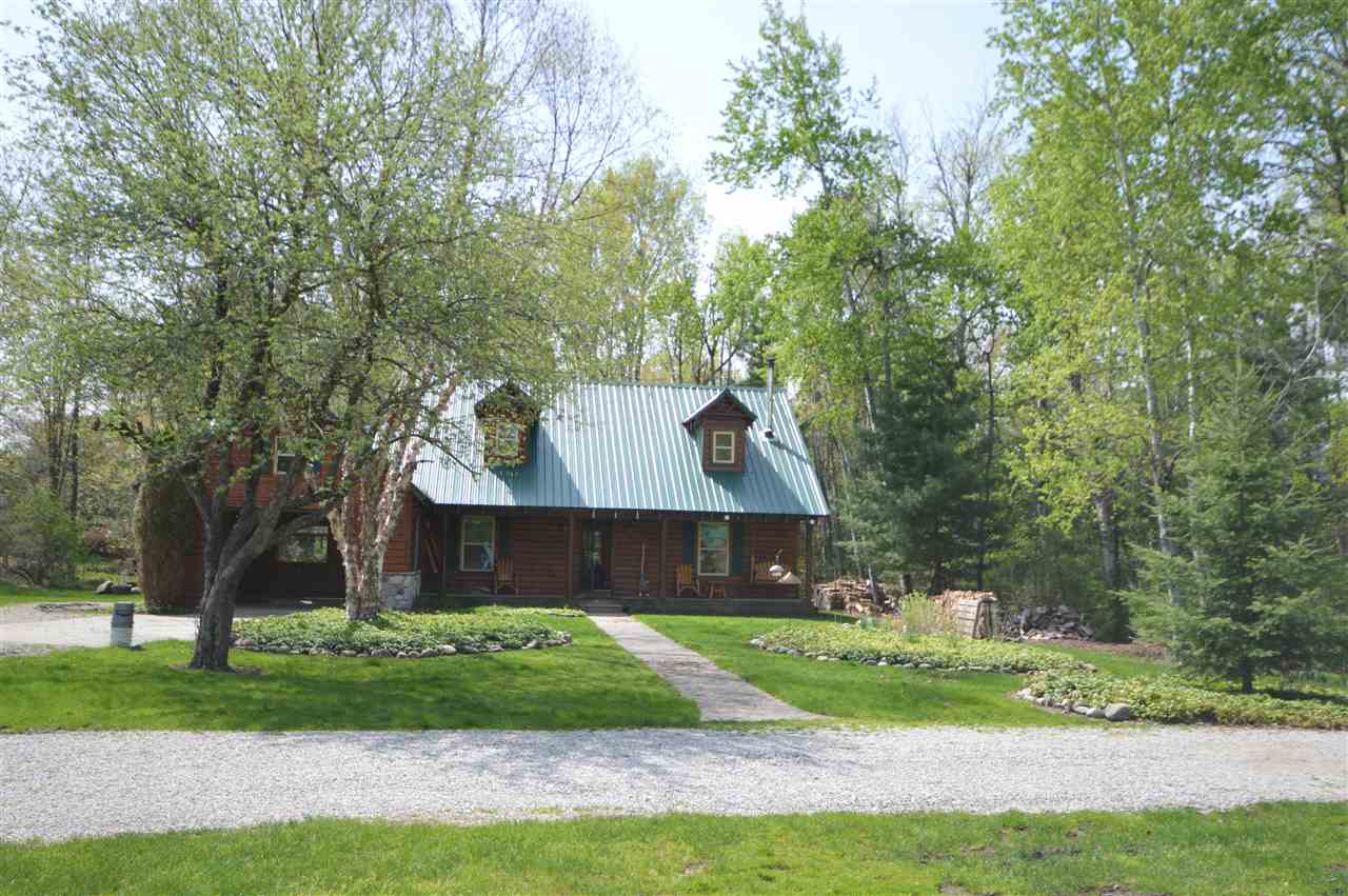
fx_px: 1122
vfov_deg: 43.5
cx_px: 674
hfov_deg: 62.0
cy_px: 448
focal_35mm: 30
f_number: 6.3
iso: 100
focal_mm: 20
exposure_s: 1/160
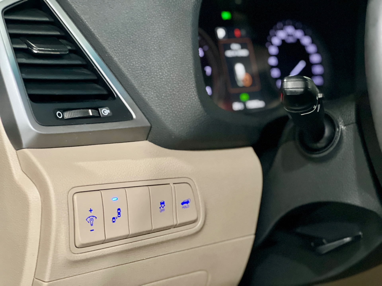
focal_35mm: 77
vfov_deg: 19.1
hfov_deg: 25.3
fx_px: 850
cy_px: 143
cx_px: 191
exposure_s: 1/15
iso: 1000
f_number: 2.8
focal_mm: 9
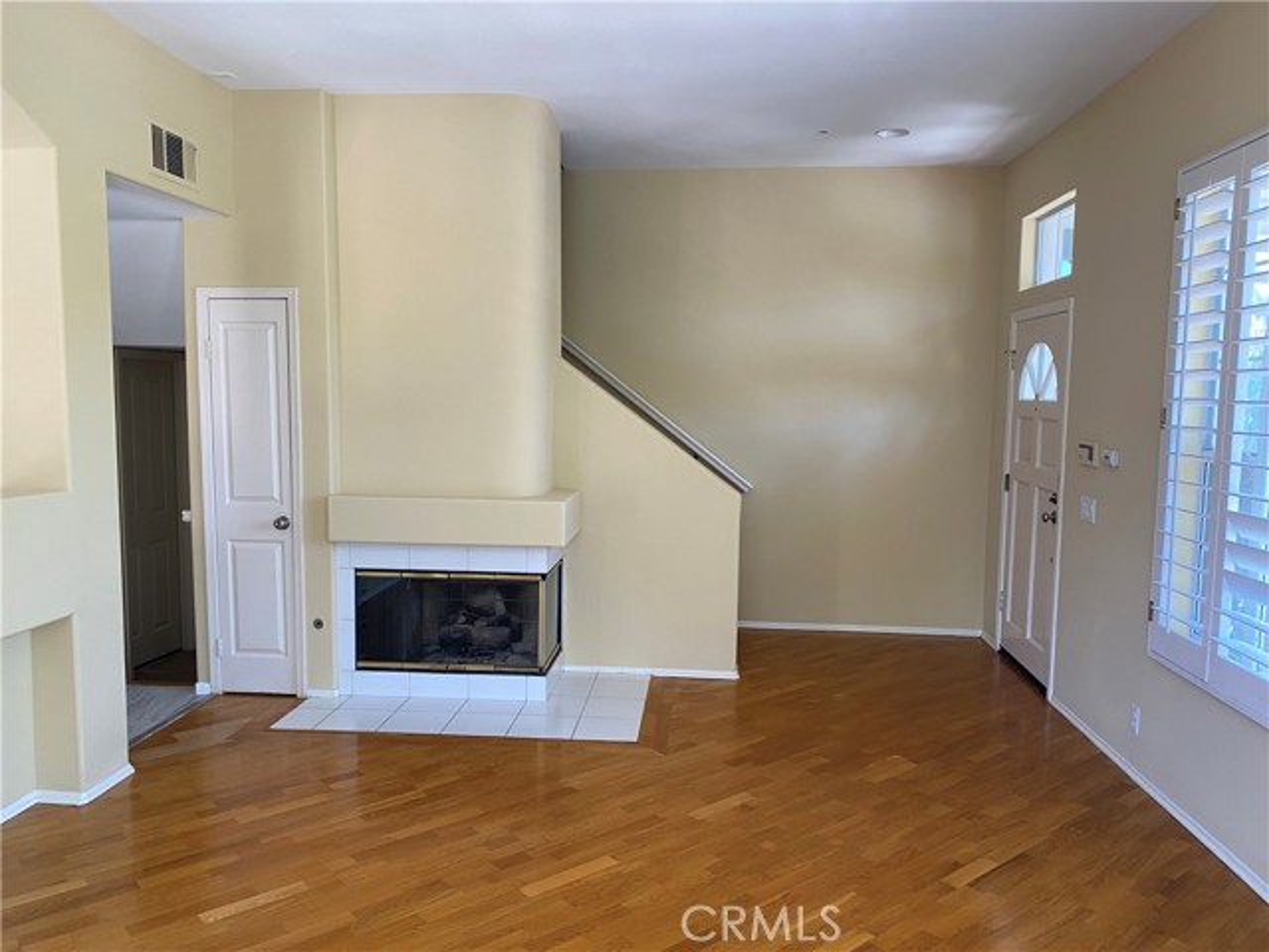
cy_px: 476
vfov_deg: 53.1
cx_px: 634
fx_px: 953
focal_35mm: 26
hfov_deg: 67.3
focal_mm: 4.25
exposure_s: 1/94
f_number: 1.8
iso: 125
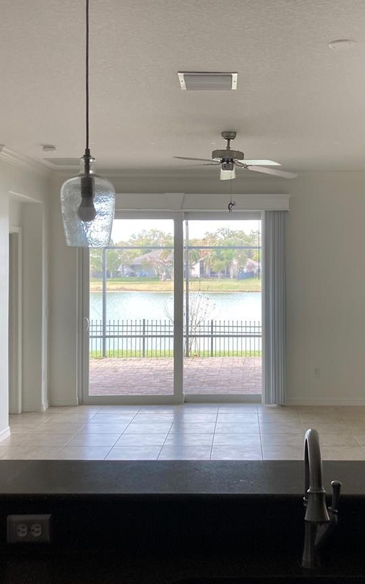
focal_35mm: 41
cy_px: 274
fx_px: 653
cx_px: 239
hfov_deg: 31.0
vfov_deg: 48.2
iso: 80
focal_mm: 3.99
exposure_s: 1/100
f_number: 1.8
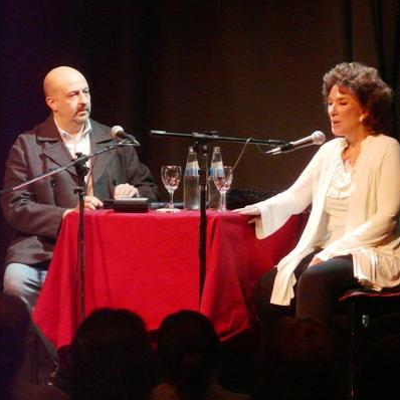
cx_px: 216
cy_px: 200
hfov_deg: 7.7
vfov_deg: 7.7
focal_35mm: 228
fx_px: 2981
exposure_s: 1/40
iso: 400
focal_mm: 31.7
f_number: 3.6
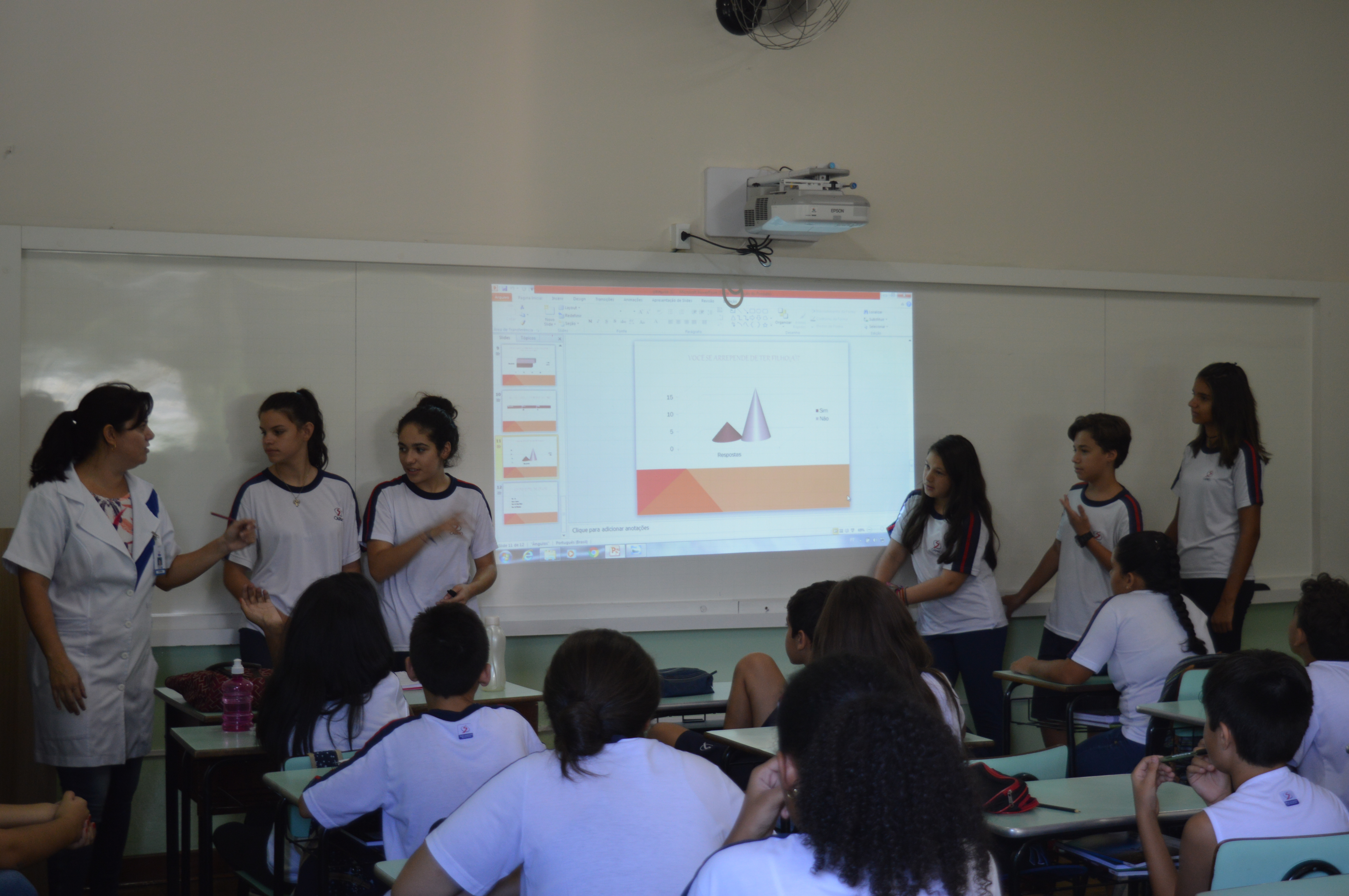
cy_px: 448
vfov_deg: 25.0
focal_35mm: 54
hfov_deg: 36.9
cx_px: 674
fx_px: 2022
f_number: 4.8
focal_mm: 36
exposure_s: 1/60
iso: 400
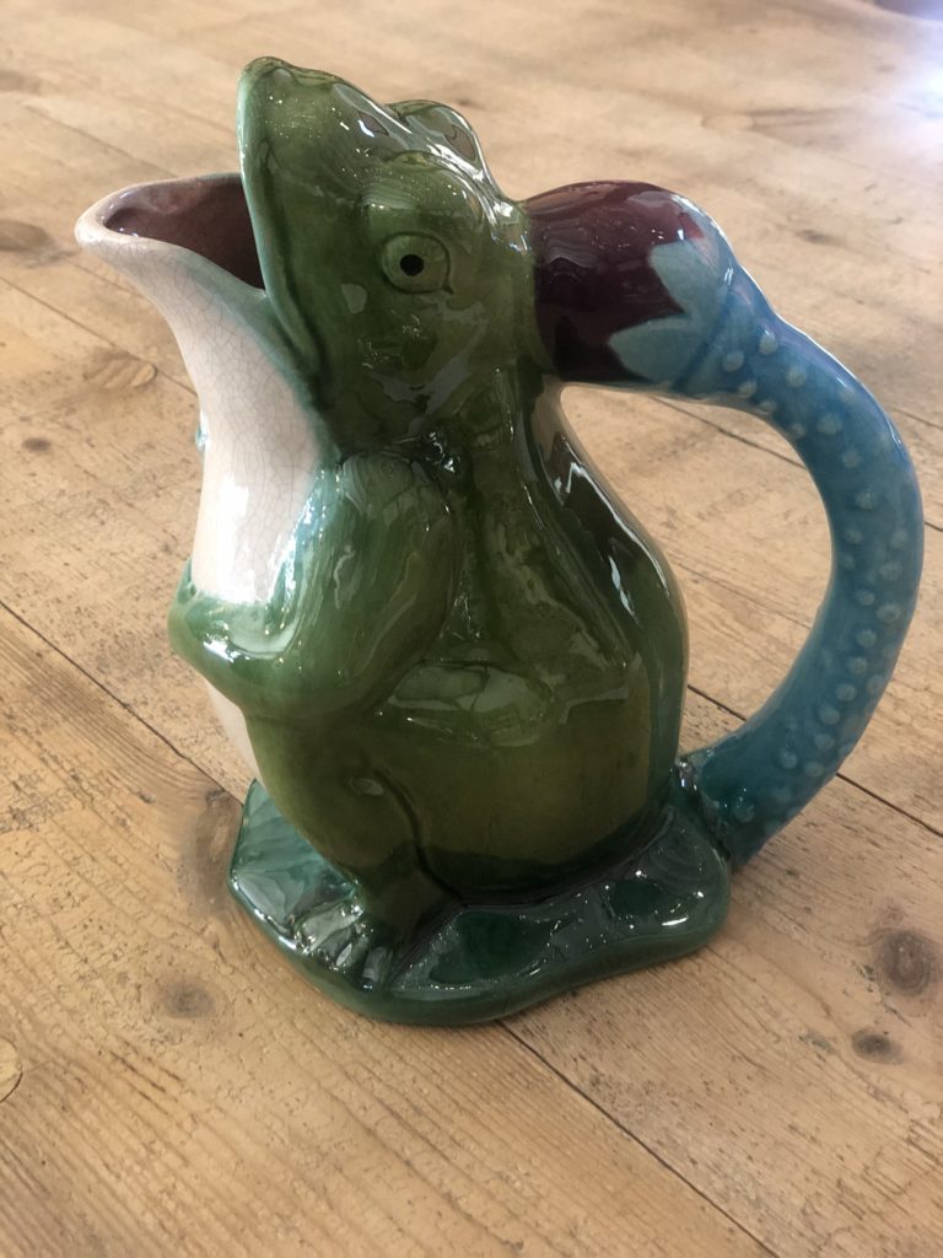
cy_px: 629
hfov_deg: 28.0
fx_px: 1889
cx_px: 472
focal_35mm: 52
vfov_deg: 36.8
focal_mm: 6
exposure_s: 1/17
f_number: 2.4
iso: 160
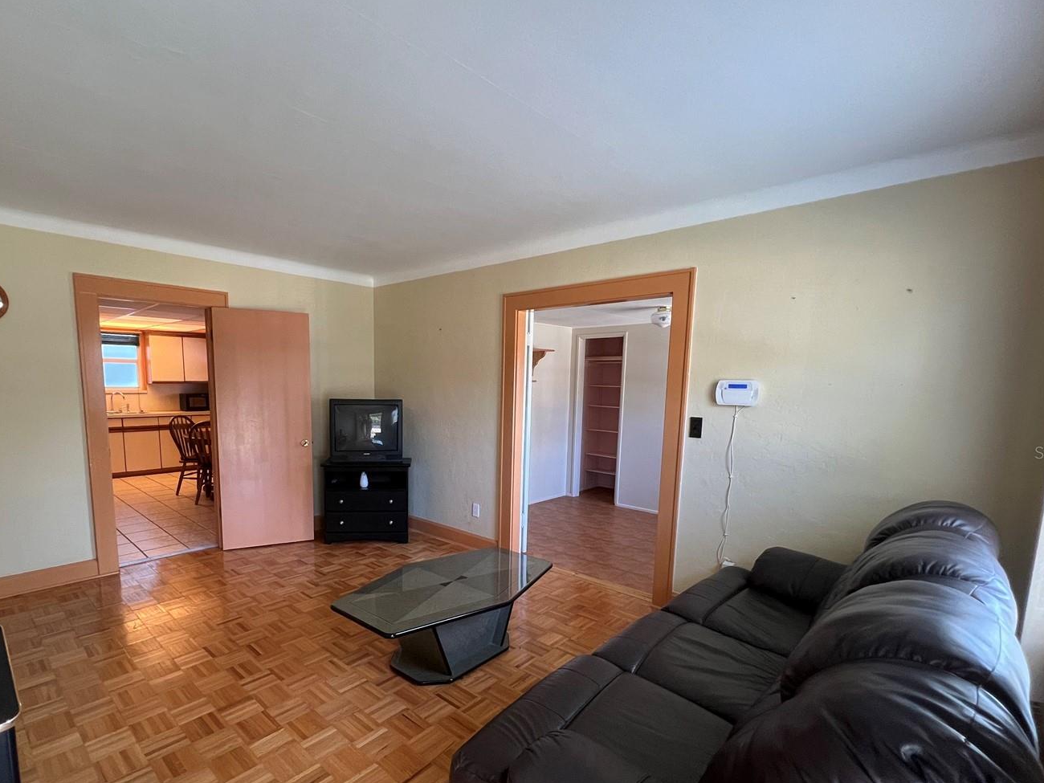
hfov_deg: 94.2
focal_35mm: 16
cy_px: 452
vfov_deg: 77.6
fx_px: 483
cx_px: 468
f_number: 1.8
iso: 320
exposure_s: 1/60
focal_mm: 1.57
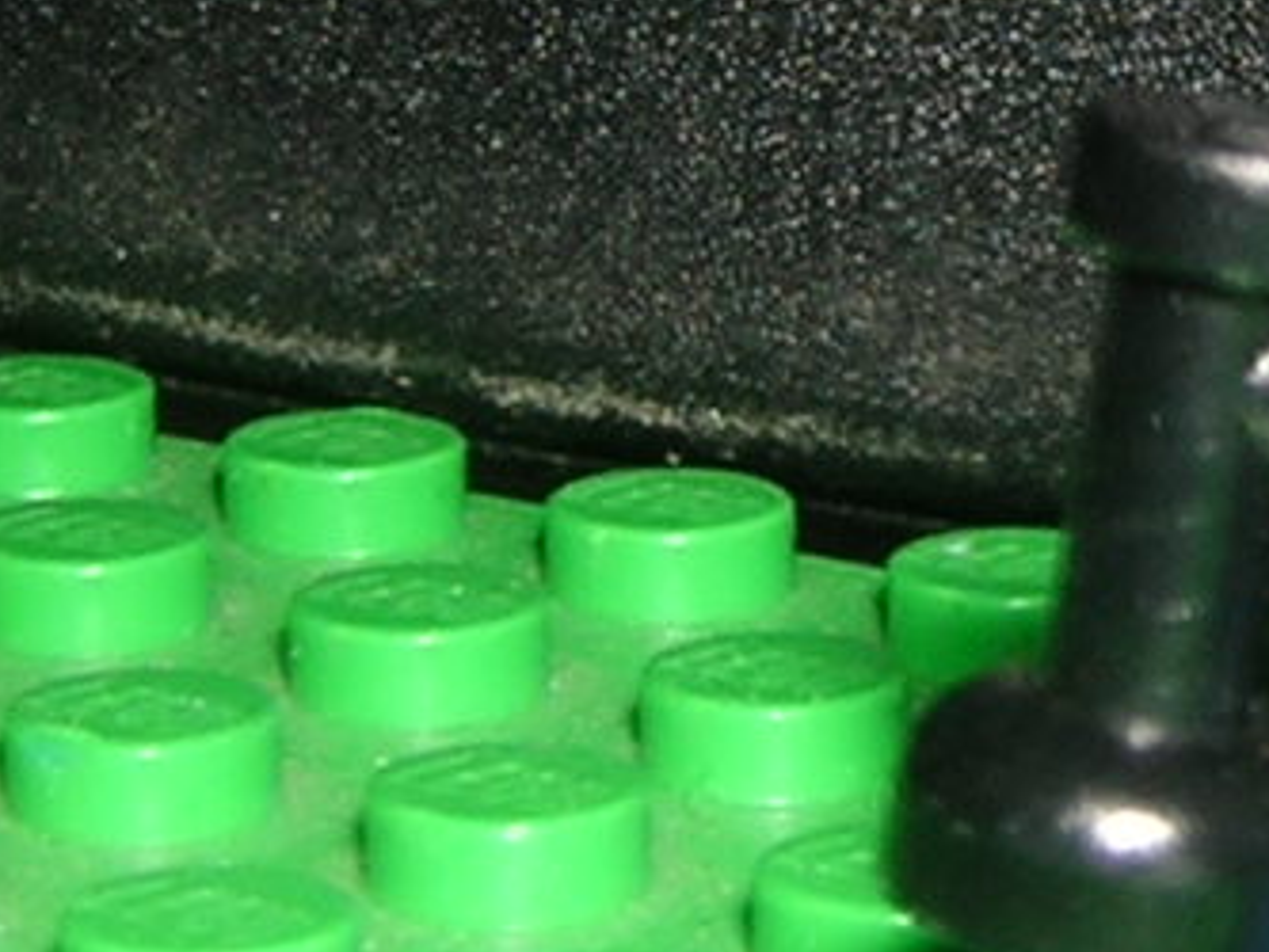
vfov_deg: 8.6
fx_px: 6344
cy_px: 72
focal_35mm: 173
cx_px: 1486
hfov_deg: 11.2
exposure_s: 1/60.1
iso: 100
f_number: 5.2
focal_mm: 4.7
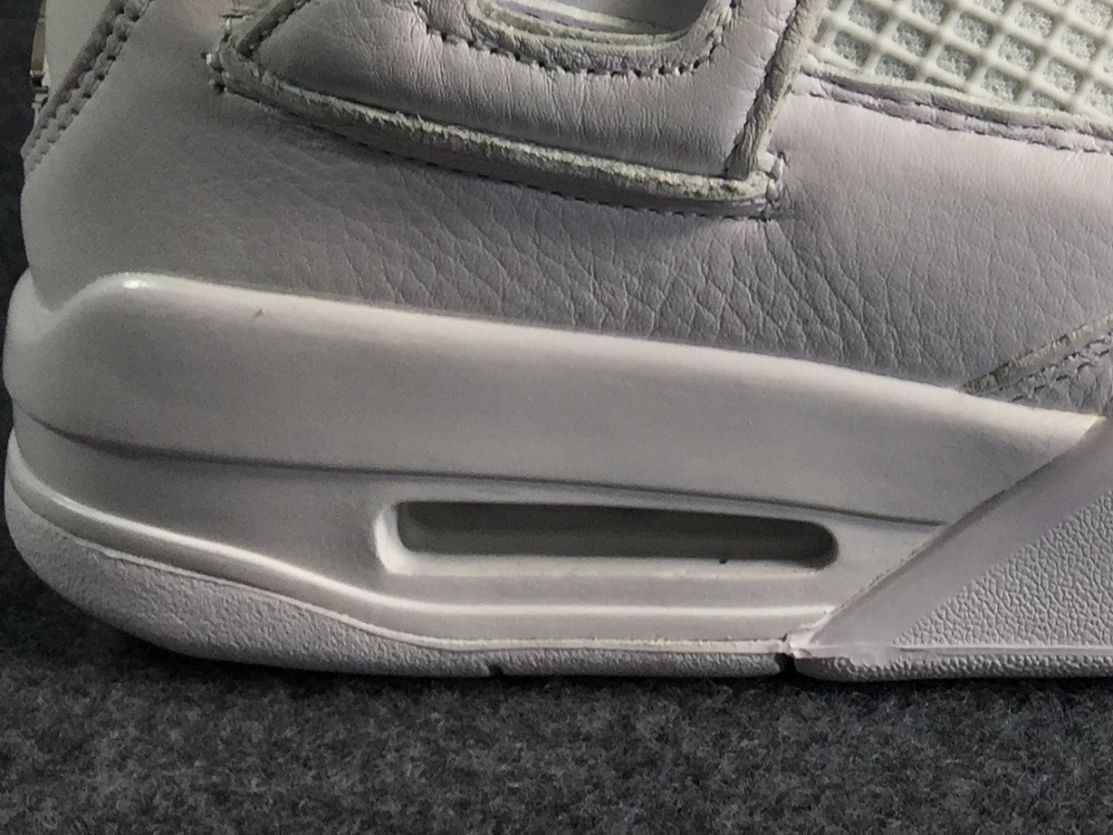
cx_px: 1205
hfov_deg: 23.8
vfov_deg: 18.3
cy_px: -110
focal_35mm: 77
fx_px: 2476
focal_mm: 4.15
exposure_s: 1/118
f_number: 2.2
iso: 32
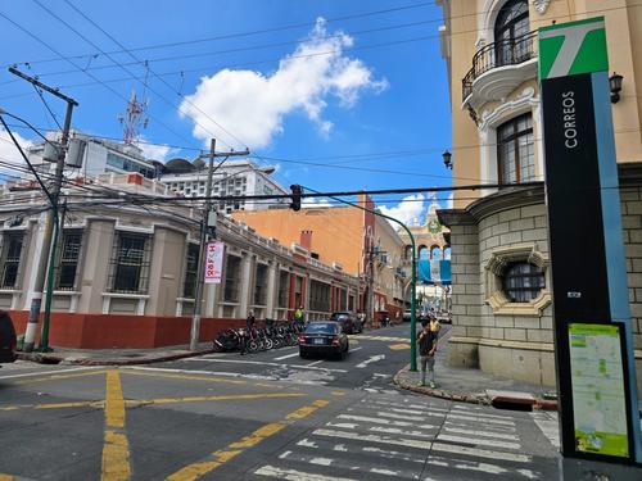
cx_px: 321
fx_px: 427
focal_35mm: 23
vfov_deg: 58.9
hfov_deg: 73.9
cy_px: 240
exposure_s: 1/673
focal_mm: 6.3
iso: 12
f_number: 1.7
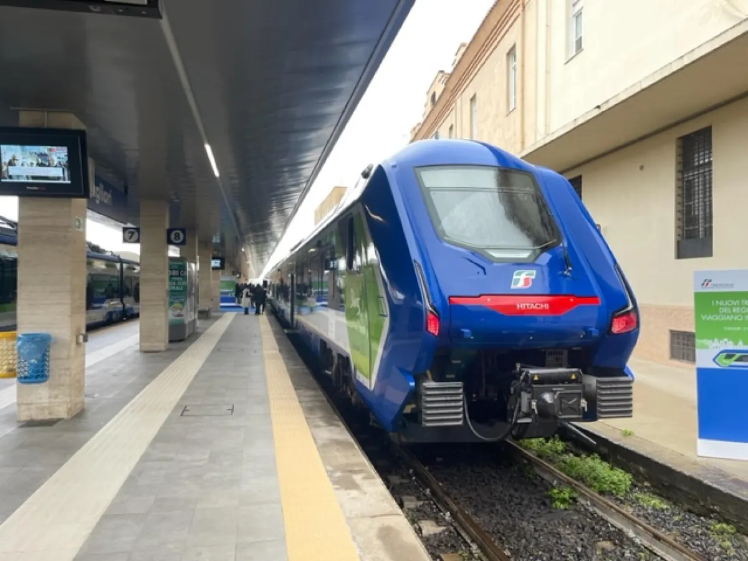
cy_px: 280
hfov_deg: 67.3
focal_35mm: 26
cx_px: 374
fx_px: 562
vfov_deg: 53.1
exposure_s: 1/121
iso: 40
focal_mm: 5.1
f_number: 1.6
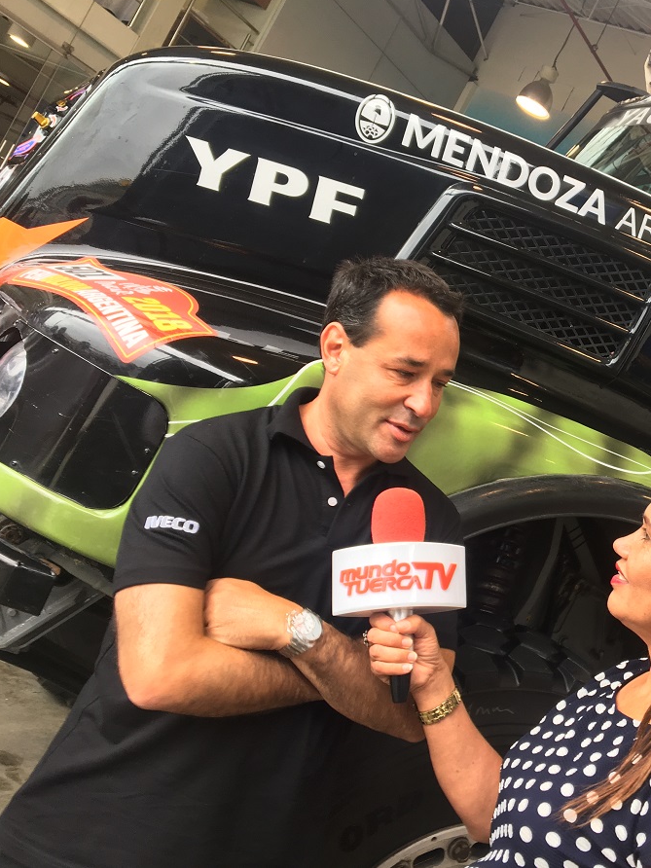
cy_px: 431
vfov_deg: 47.9
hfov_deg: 34.8
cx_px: 581
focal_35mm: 39
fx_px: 978
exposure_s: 1/50
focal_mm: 4.15
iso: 25
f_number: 2.2
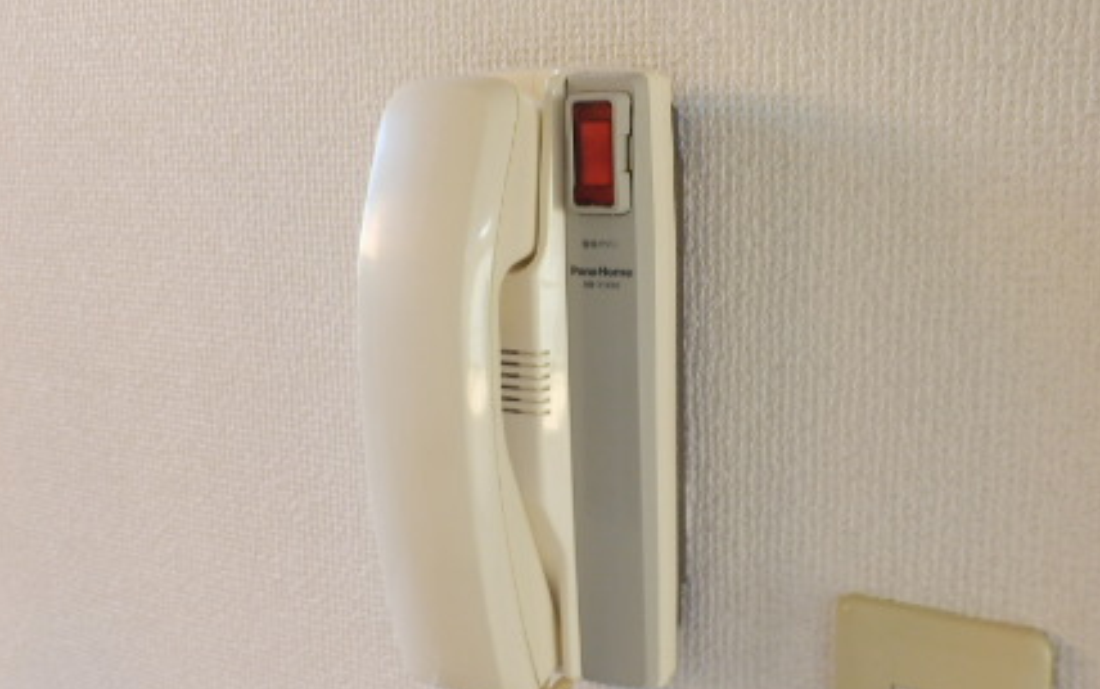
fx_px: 1140
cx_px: 632
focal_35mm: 38
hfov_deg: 51.3
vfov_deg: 33.6
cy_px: 306
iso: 125
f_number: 3
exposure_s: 1/30
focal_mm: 4.2
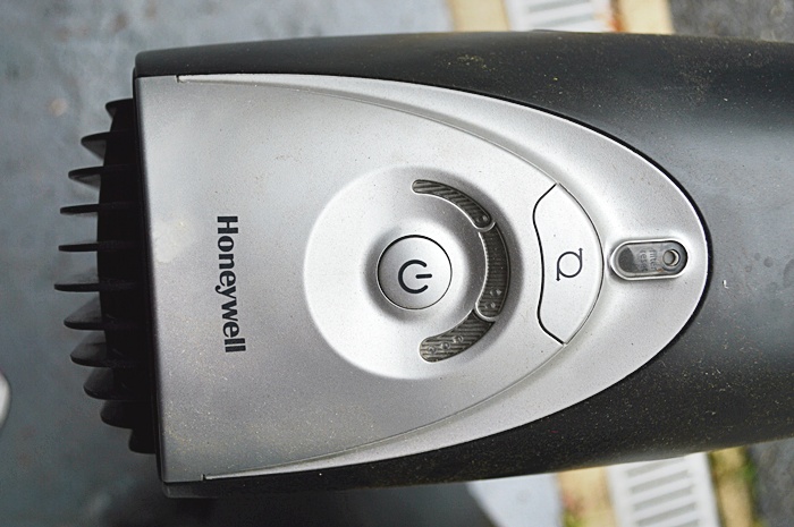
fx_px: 991
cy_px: 264
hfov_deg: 43.6
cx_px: 397
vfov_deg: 29.8
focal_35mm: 45
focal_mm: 30
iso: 200
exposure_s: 1/125
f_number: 5.6
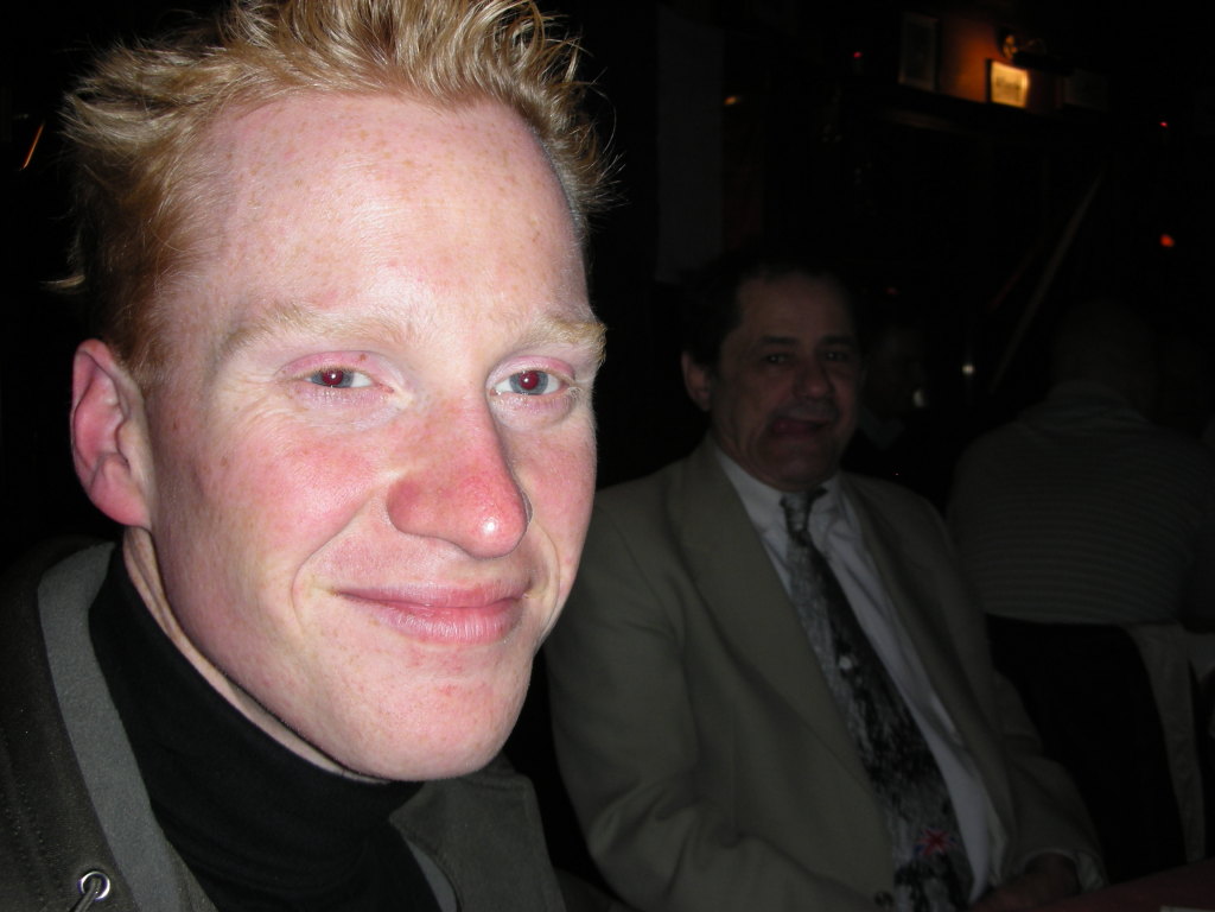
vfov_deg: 40.7
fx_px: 1228
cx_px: 608
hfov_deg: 52.6
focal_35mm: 35
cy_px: 456
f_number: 3
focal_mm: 5.8
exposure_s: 1/60.1
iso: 50
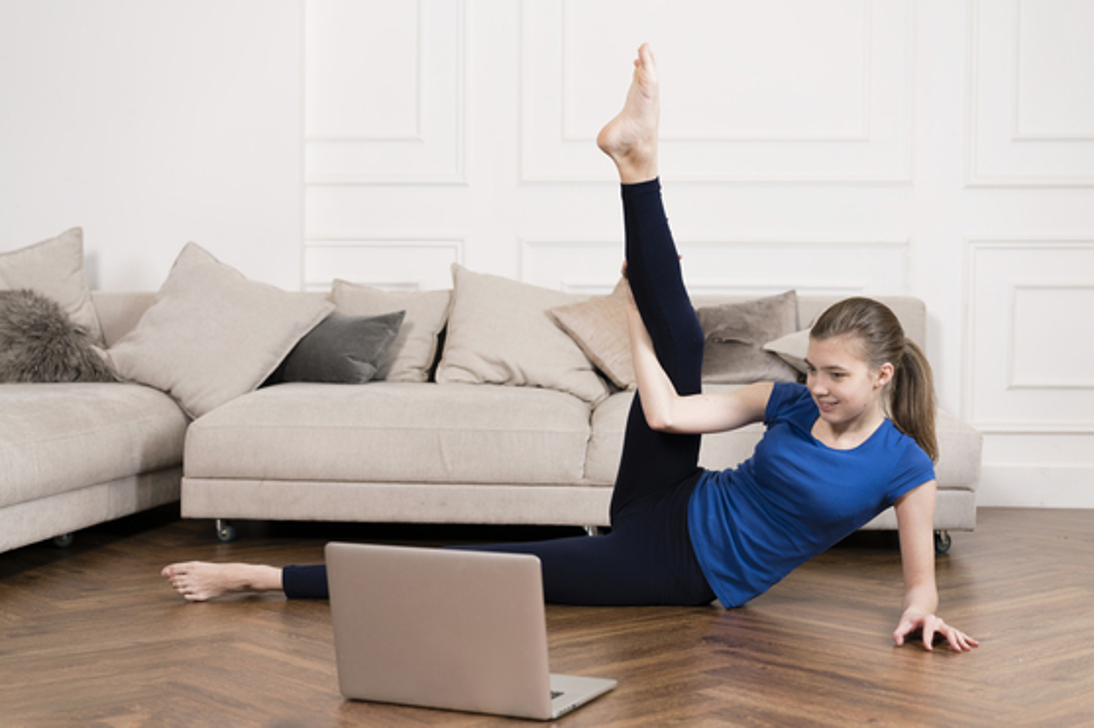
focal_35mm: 55
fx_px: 1671
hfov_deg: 36.3
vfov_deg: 24.6
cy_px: 364
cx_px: 547
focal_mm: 55
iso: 400
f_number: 3.2
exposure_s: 1/100
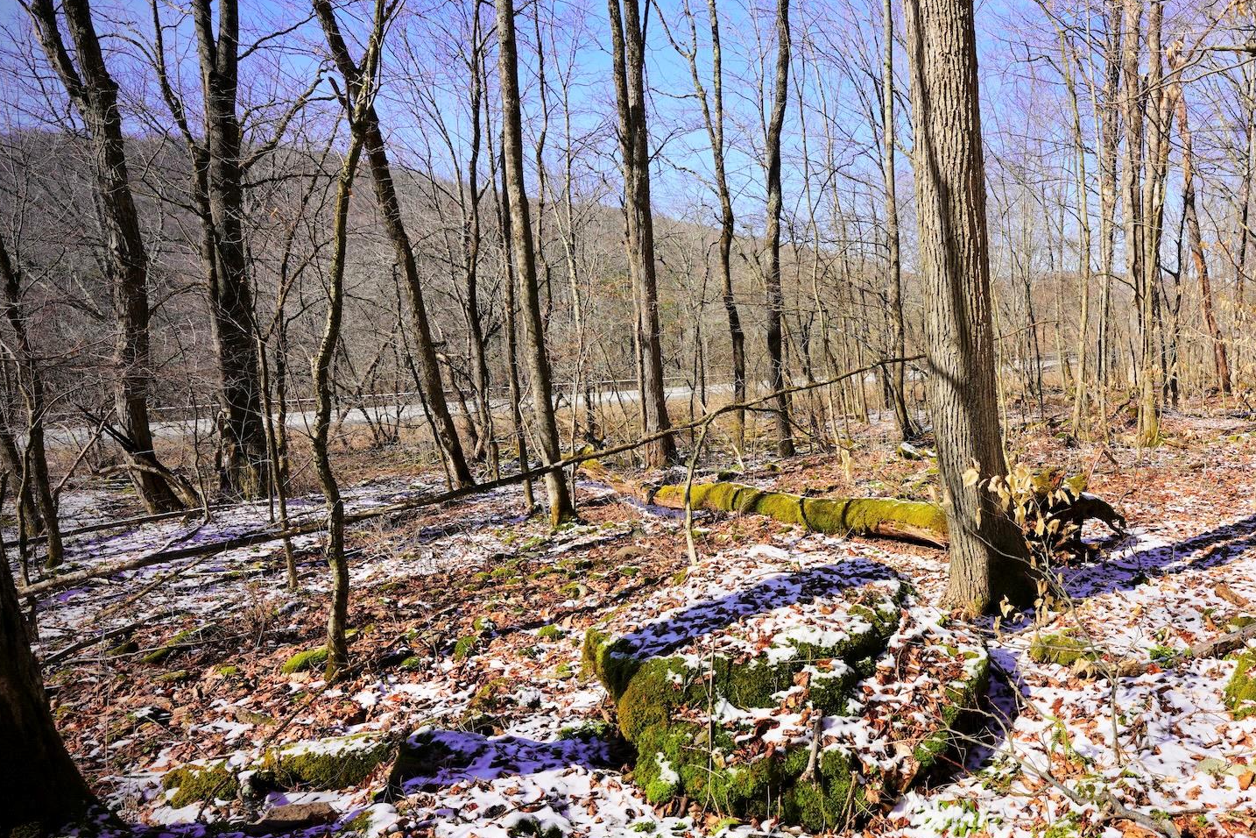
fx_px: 698
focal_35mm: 20
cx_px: 884
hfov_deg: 79.8
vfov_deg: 61.7
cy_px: 474
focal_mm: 14
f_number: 9
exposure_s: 1/125
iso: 100
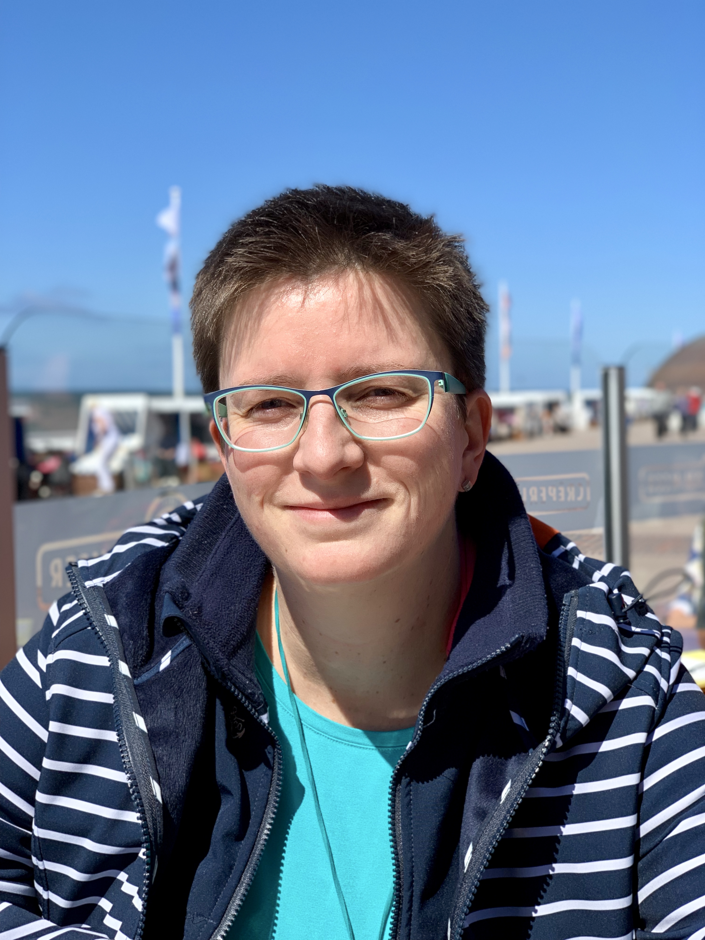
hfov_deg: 28.0
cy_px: 470
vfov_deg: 36.8
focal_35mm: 52
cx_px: 352
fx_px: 1412
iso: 16
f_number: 2.4
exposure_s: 1/1410
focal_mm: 6
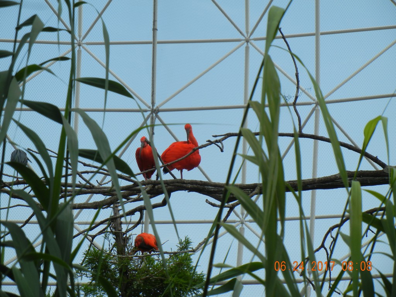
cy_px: 148
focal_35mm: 152
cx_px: 198
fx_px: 1739
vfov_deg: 9.8
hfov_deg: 13.0
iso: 160
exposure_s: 1/715
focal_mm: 27.4
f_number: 4.6
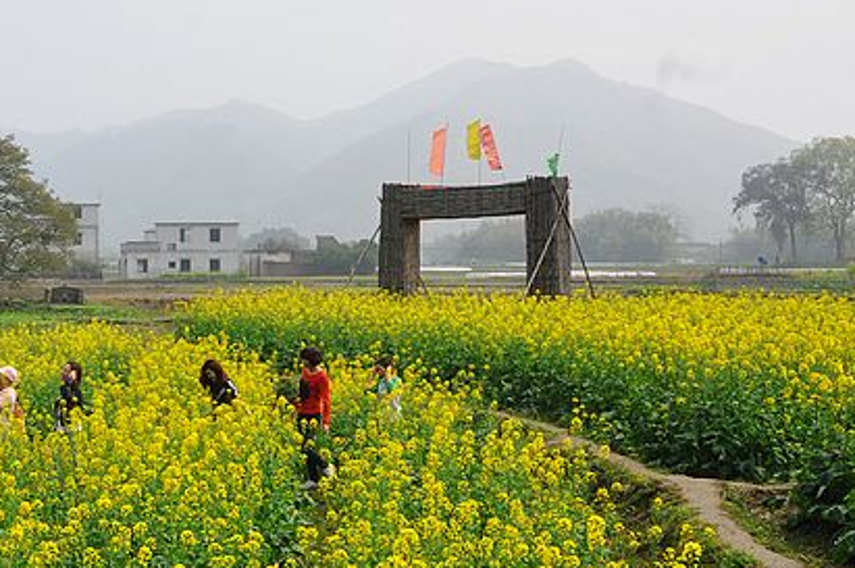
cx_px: 56
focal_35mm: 70
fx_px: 1661
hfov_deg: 27.6
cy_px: 351
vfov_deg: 19.4
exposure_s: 1/500
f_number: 11
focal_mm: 24
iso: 400
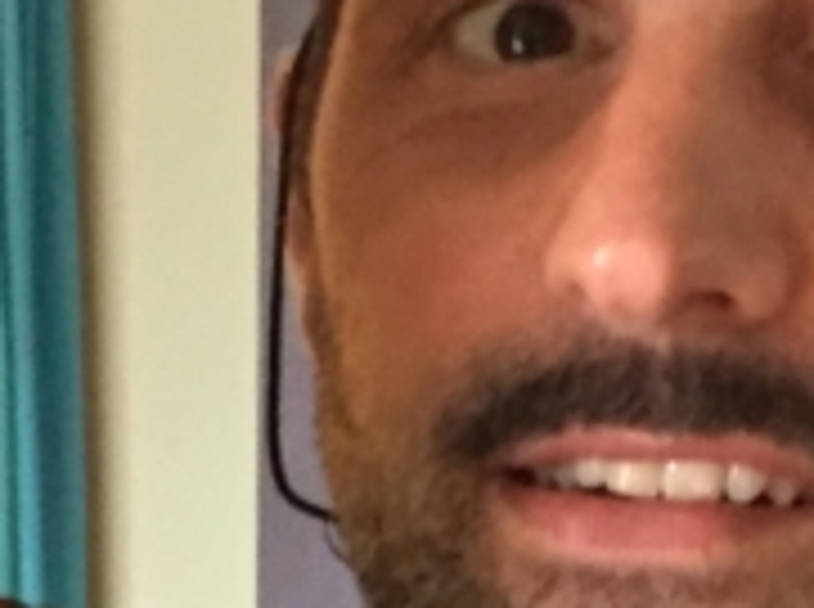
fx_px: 4295
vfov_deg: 8.0
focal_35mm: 183
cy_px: 687
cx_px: 130
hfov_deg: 10.8
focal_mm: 4.15
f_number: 2.2
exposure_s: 1/17
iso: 640
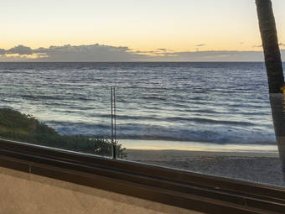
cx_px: -5
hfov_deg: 35.6
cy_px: 44
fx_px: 395
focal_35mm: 48
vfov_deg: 29.6
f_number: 8
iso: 100
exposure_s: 1/2.5
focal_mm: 17
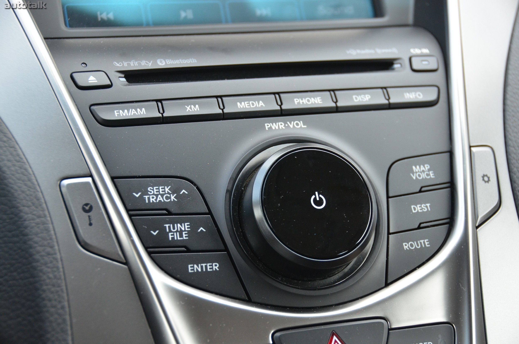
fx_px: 1295
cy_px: 172
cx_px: 260
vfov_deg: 15.1
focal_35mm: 90
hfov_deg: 22.7
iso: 900
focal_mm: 60
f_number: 4.8
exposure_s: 1/500
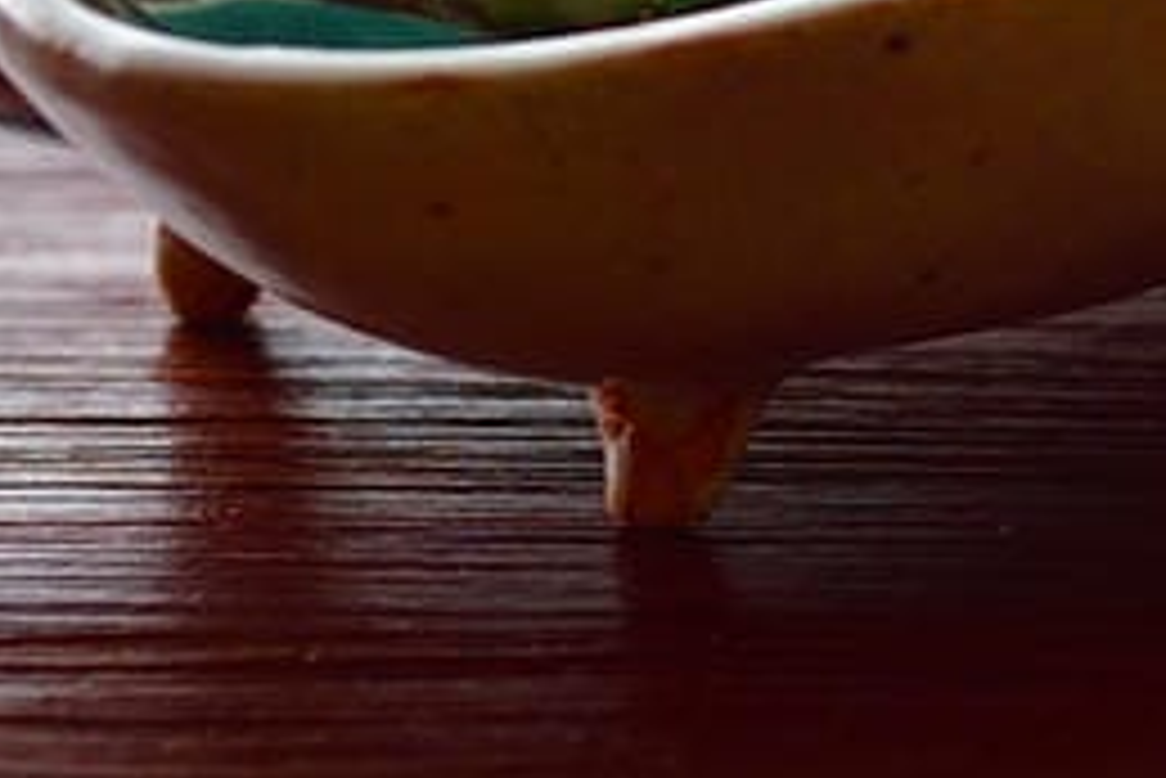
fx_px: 15652
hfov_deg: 4.2
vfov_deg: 2.9
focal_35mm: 483
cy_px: 297
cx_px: 2273
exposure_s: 1/200
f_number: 4
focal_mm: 50
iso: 100
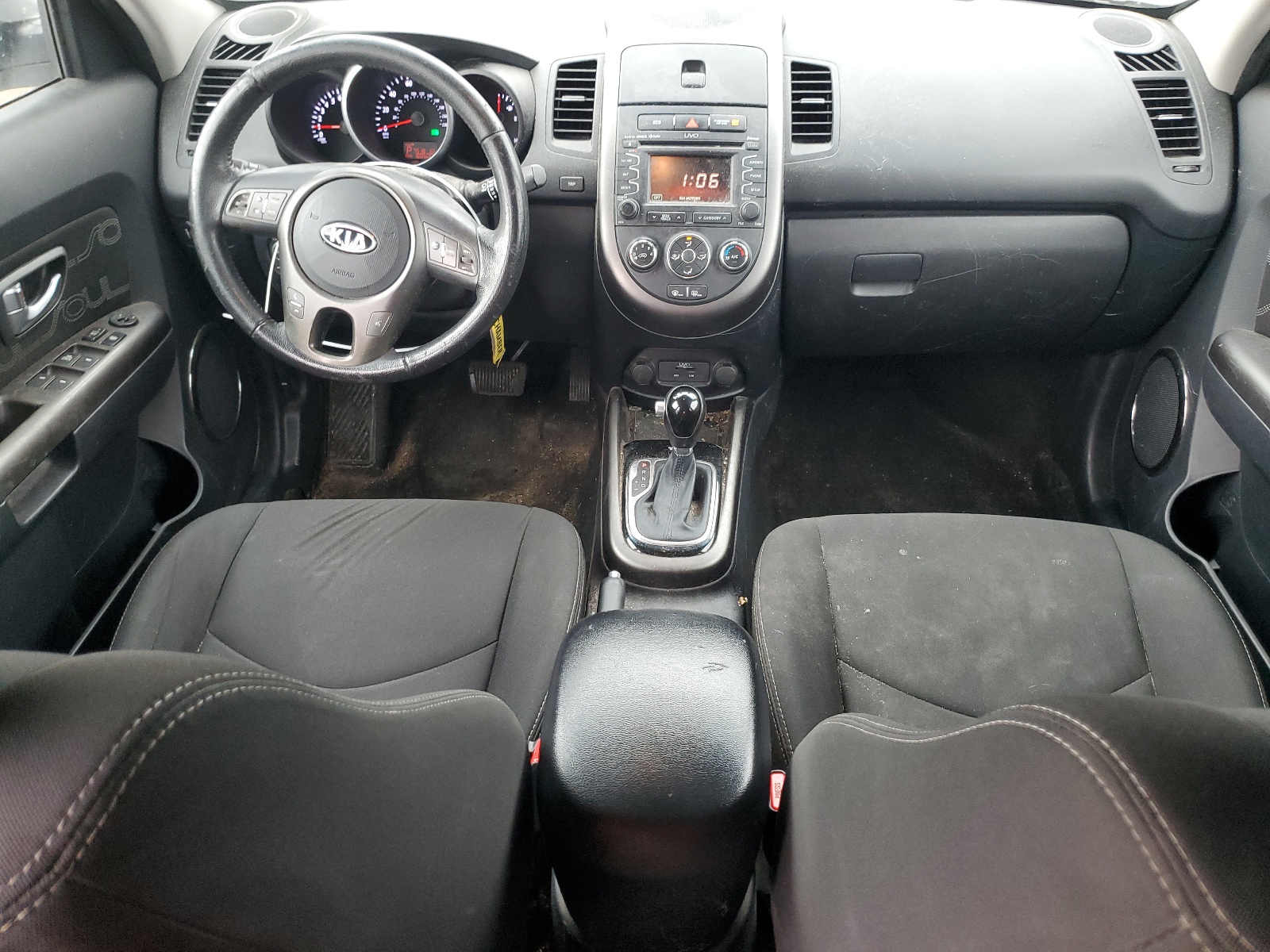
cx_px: 635
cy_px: 476
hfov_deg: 67.3
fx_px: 954
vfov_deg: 53.1
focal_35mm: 26
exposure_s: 1/60.2
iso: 108
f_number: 1.5
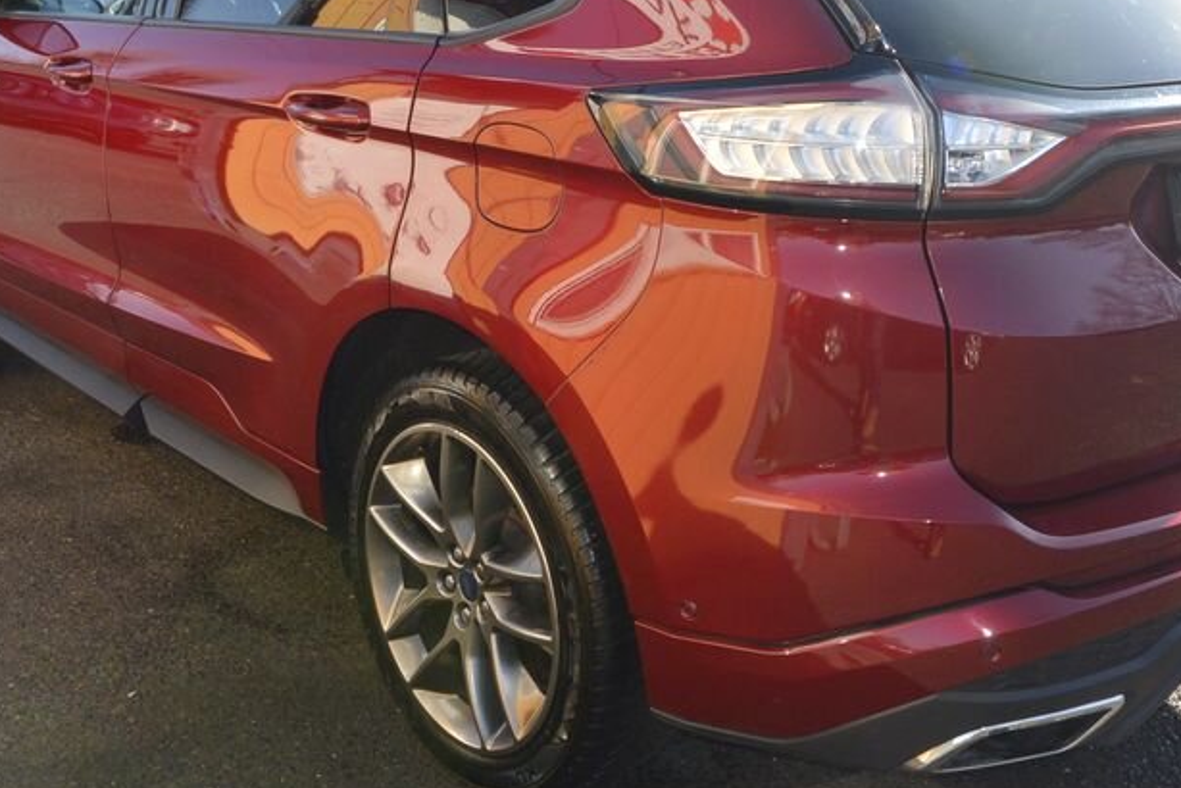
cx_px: 727
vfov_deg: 29.8
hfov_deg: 43.3
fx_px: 1477
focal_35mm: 45
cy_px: 301
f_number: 6.3
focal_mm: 10
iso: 160
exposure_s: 1/250
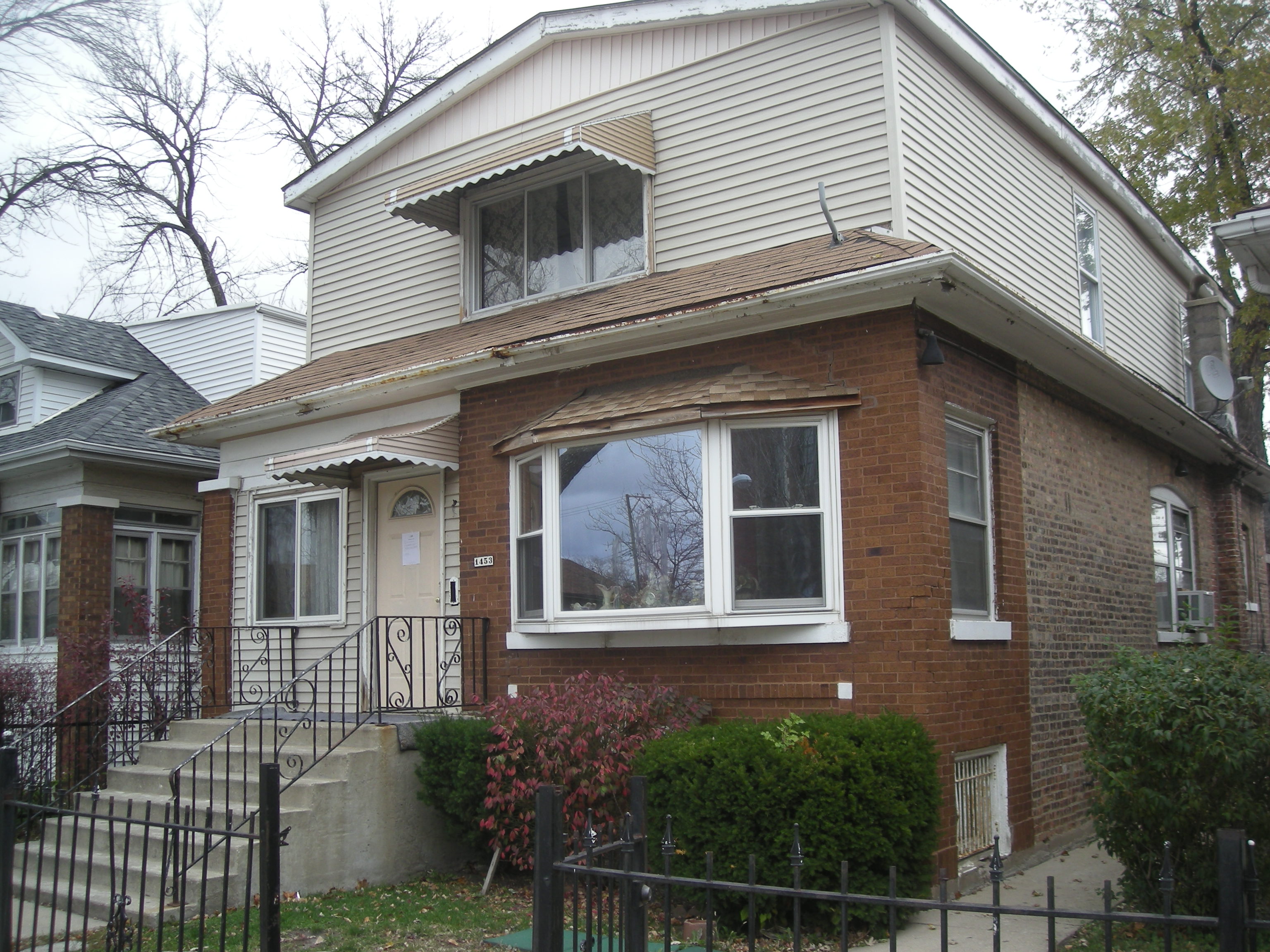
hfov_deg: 52.6
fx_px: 1284
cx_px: 635
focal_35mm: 35
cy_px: 476
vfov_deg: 40.7
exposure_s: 1/87.4
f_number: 2.8
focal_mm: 5.7
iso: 50
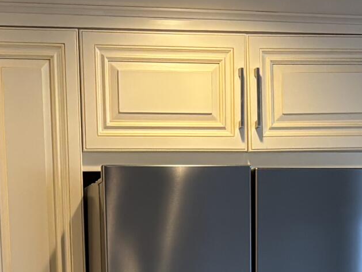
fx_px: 1297
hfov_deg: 15.9
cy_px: 576
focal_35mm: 124
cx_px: 159
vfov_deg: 10.7
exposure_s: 1/120
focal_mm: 5.96
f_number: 1.6
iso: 100
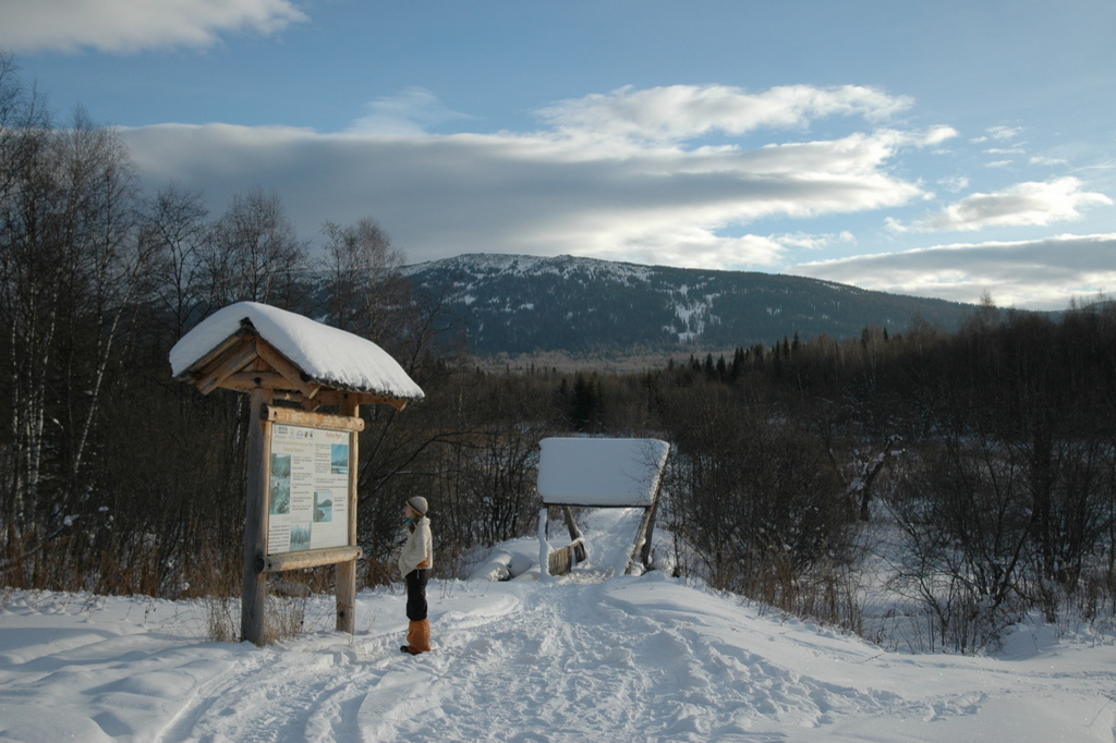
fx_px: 1255
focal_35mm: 40
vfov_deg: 33.0
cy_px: 372
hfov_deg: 47.9
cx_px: 558
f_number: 3.8
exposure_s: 1/1250
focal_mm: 27
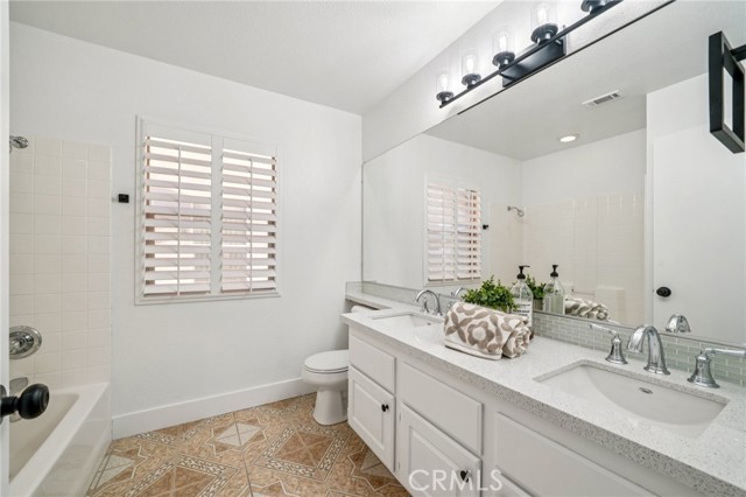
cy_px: 248
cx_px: 373
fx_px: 269
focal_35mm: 13
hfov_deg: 108.4
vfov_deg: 85.4
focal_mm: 13
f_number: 8
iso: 250
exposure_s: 1/30
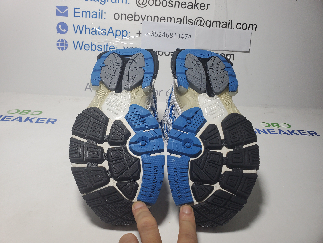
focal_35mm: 26
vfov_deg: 53.1
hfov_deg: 67.3
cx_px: 162
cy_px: 122
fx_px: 243
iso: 50
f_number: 2.4
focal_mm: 4.3
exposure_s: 1/225
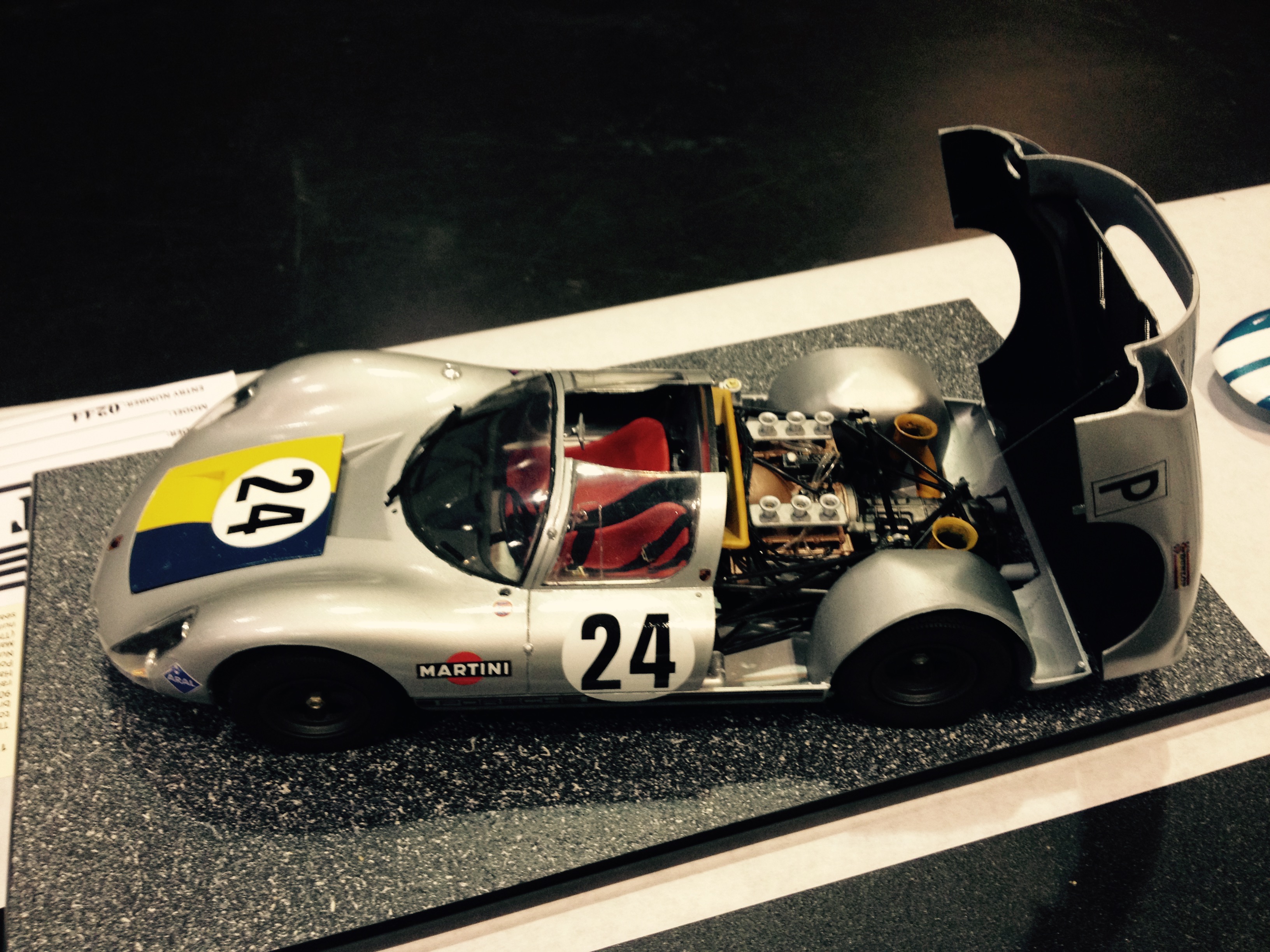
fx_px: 1284
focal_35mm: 35
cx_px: 635
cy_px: 476
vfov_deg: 40.7
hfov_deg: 52.6
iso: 100
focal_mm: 4.28
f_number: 2.4
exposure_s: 1/20
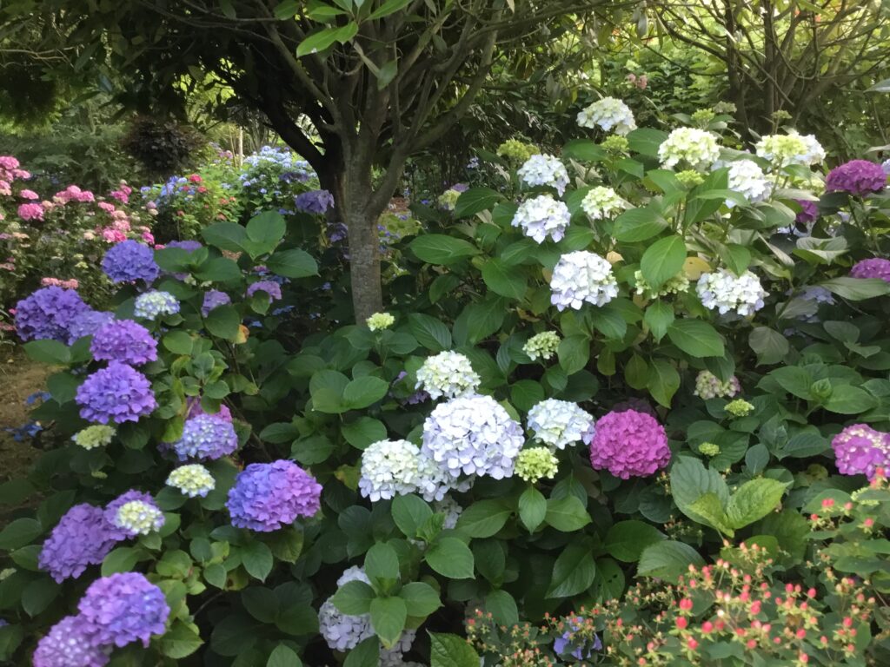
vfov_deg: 45.4
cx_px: 445
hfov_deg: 58.4
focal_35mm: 31
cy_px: 334
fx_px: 797
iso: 100
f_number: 2.4
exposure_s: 1/33
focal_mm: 3.3
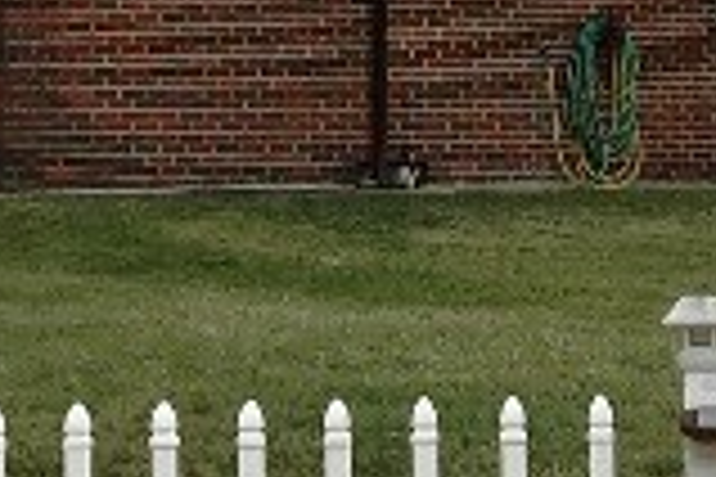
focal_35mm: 187
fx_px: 3719
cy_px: -234
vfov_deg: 7.2
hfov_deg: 11.0
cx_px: 432
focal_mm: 3.99
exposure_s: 1/863
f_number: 1.8
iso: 20
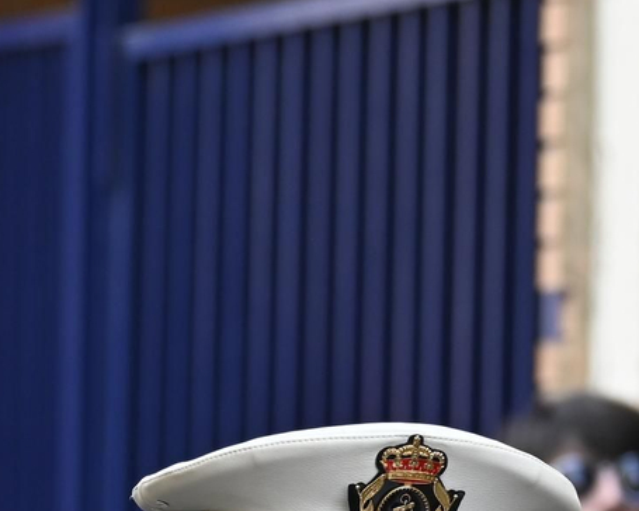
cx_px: 449
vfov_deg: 2.7
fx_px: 10773
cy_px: 635
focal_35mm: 570
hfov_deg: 3.4
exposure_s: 1/200
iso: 320
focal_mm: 115
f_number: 5.3
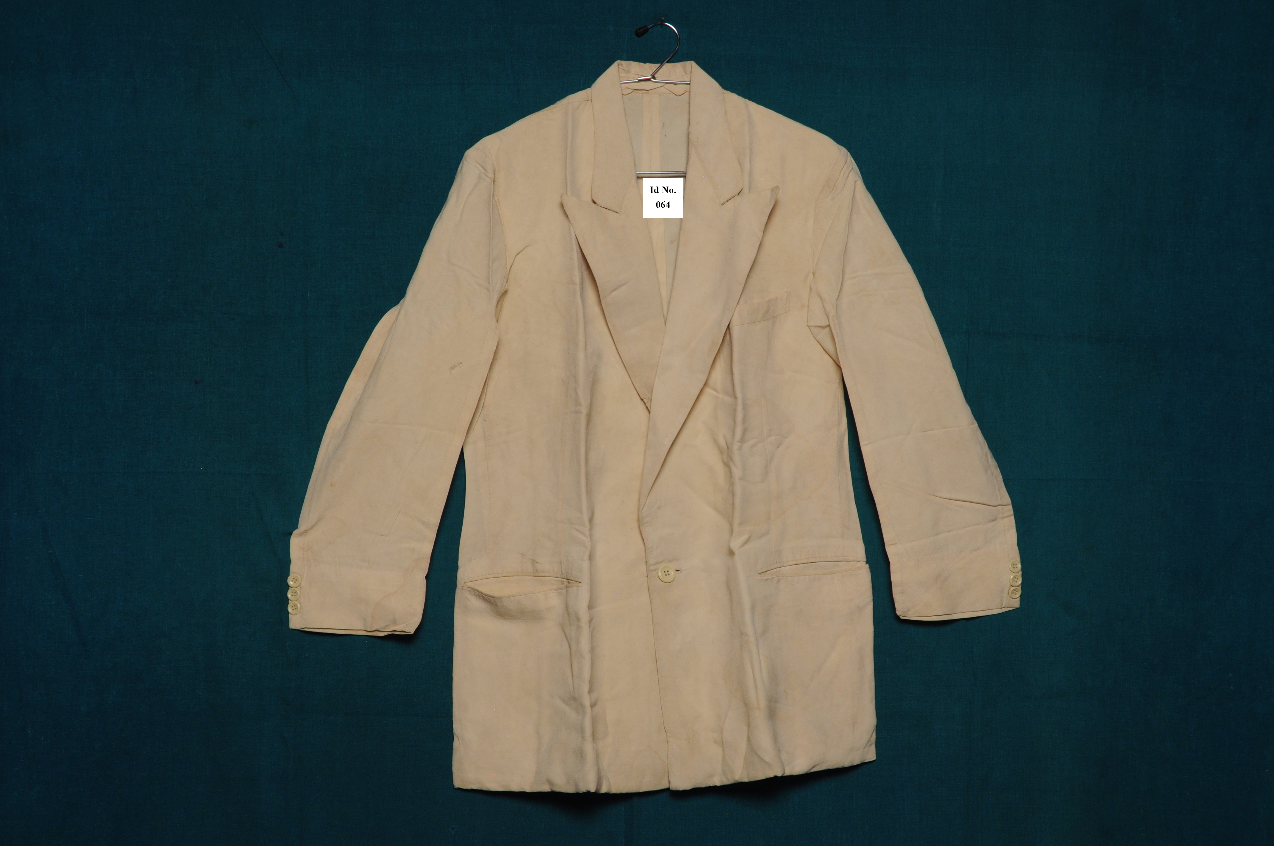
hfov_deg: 31.9
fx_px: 2227
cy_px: 423
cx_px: 637
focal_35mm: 63
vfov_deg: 21.5
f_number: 11
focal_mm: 42
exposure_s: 1/10
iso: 400
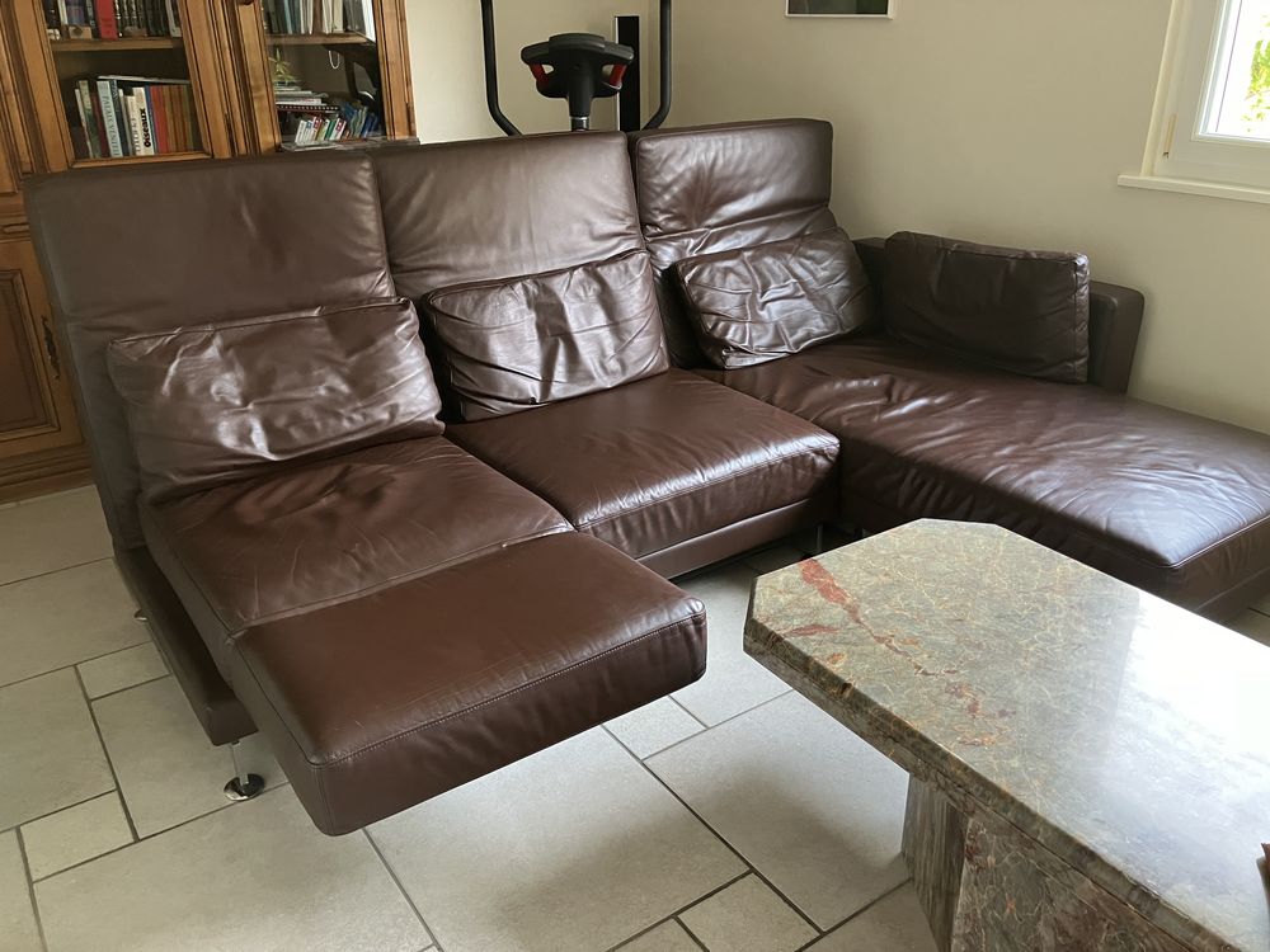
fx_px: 1027
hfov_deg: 63.4
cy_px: 476
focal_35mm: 28
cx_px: 635
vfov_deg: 49.7
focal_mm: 3.99
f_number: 1.8
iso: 250
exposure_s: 1/60
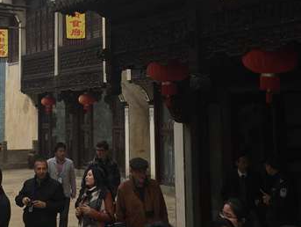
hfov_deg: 25.2
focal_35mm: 76
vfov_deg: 19.2
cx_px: 57
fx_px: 662
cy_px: 39
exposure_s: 1/898
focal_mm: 4.15
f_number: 2.2
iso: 32
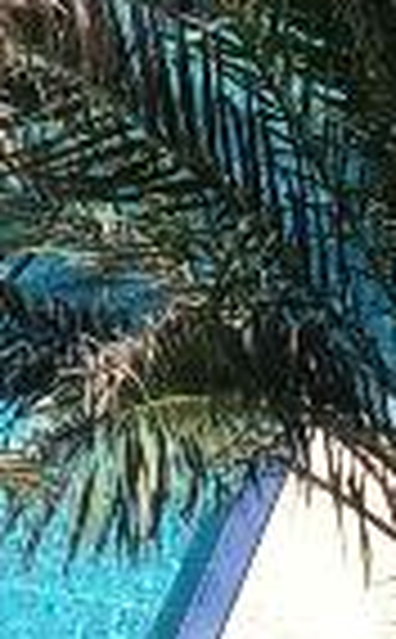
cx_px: -140
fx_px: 4274
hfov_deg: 5.3
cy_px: -392
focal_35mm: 246
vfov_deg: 8.3
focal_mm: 3.3
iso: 32
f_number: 2.4
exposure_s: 1/1546
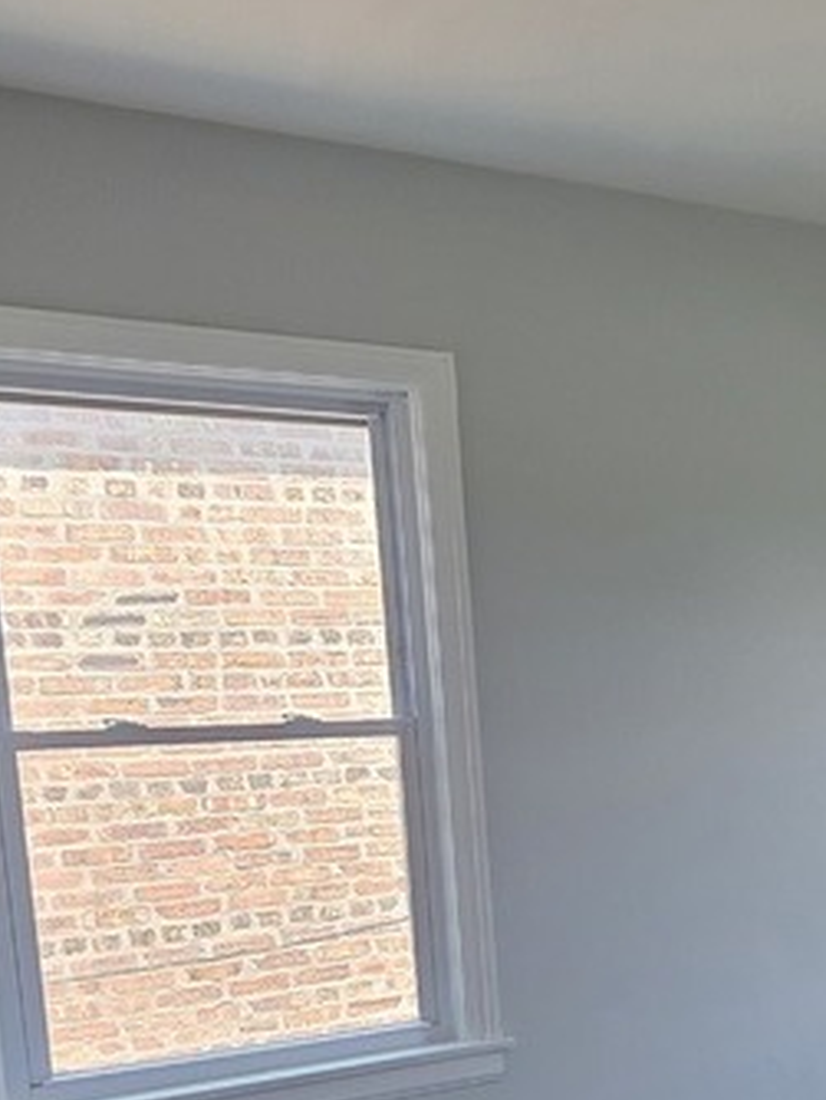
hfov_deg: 29.4
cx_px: 1004
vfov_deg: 43.1
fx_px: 1335
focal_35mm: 42
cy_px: 850
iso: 100
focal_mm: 2.2
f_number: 1.9
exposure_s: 1/120
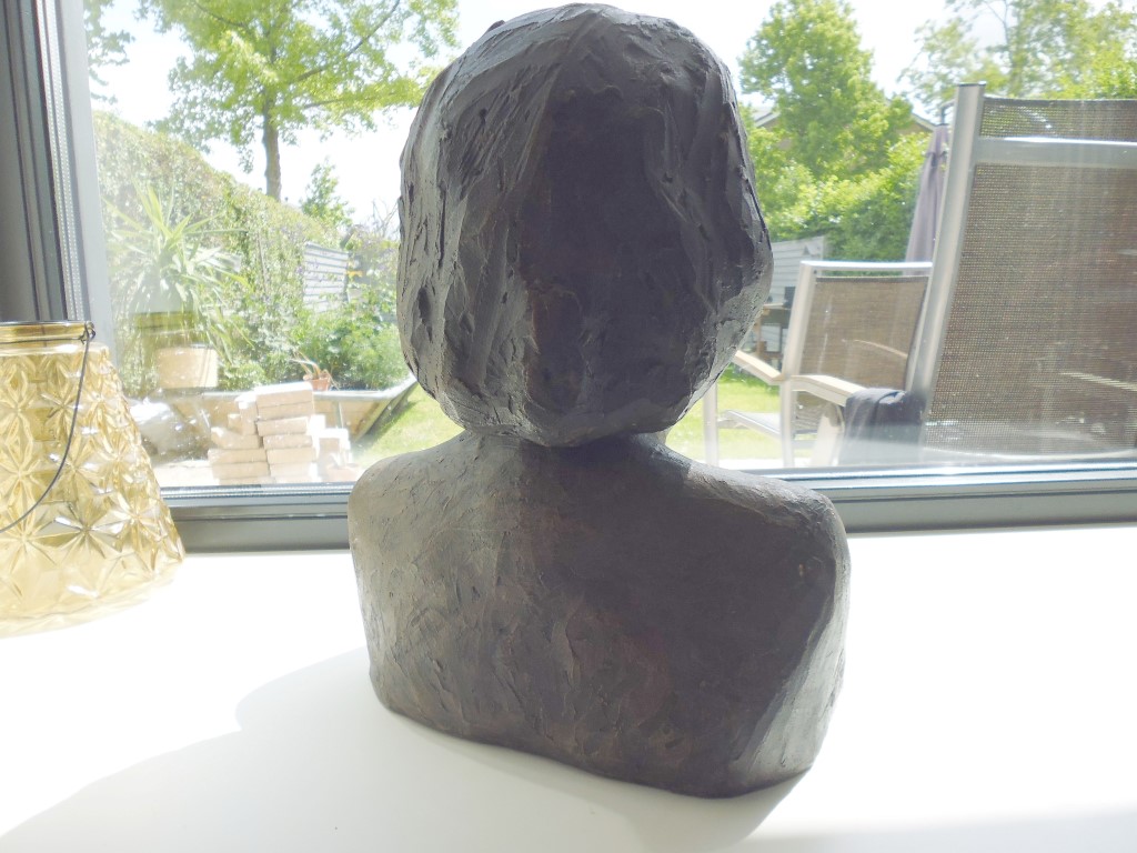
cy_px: 426
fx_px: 788
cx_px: 568
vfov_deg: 56.8
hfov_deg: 71.6
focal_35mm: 24
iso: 100
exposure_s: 1/500
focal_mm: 4.3
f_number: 2.8
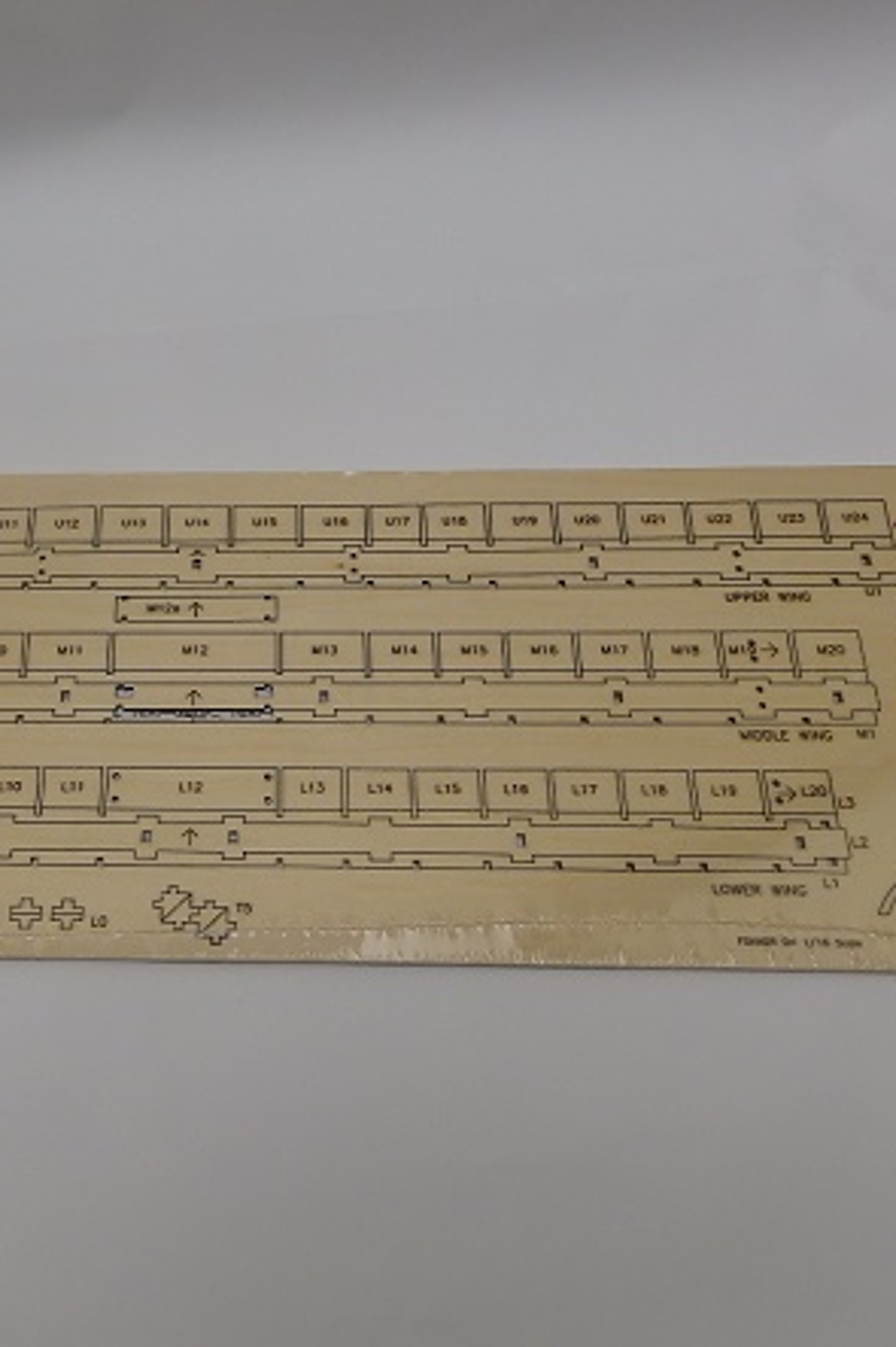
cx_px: 197
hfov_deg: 40.8
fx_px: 1158
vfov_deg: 60.3
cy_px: 669
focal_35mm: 31
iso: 80
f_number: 3.4
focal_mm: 4
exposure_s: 1/125
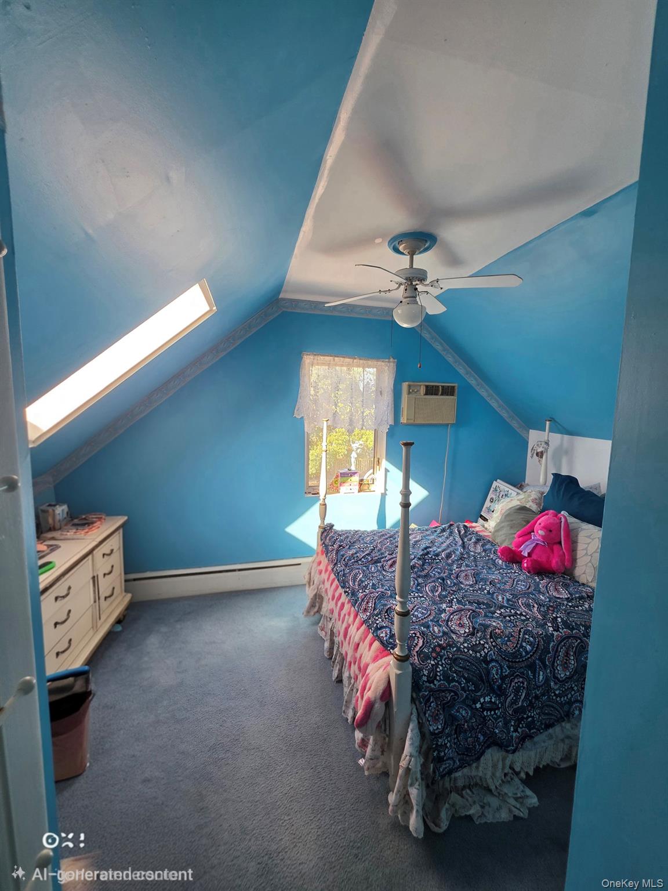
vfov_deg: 106.2
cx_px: 334
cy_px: 446
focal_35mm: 13
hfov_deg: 89.9
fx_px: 334
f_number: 1.9
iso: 100
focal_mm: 2.2
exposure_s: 1/120
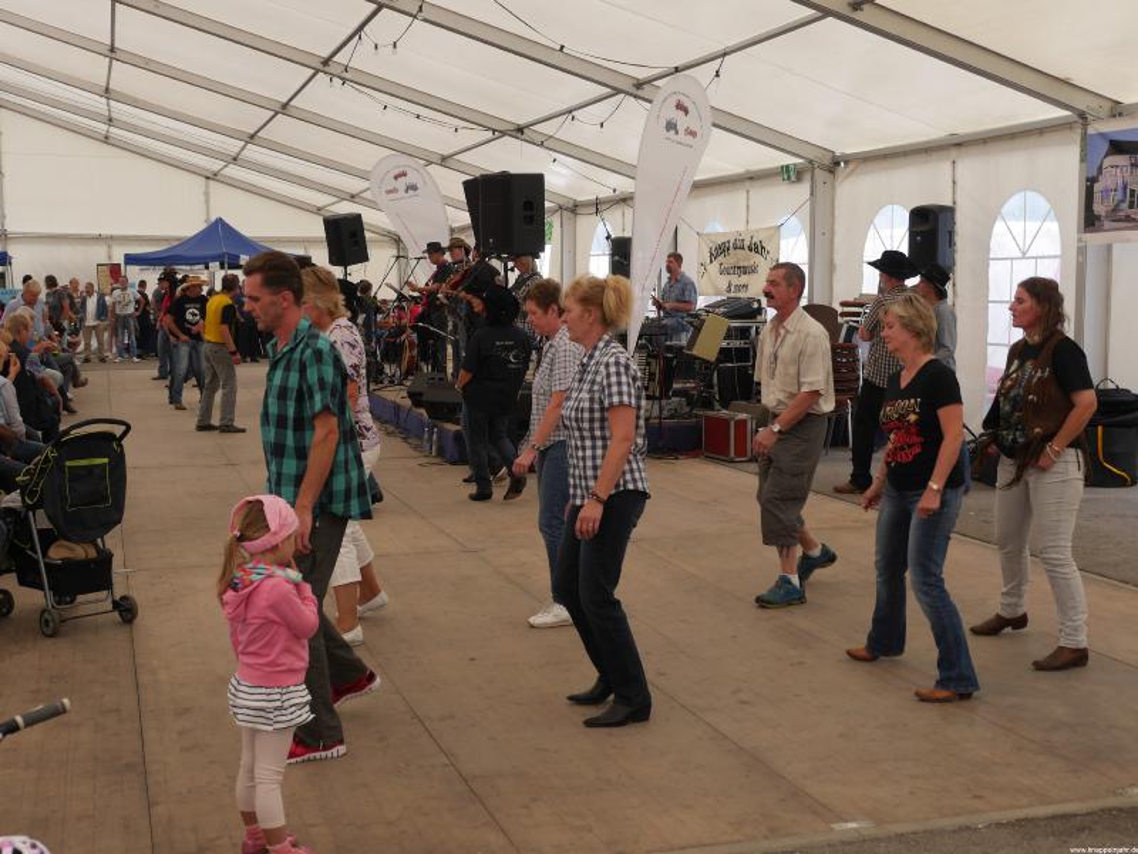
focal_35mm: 44
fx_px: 1446
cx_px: 569
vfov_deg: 32.9
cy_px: 427
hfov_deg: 42.9
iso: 200
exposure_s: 1/125
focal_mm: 22
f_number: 5
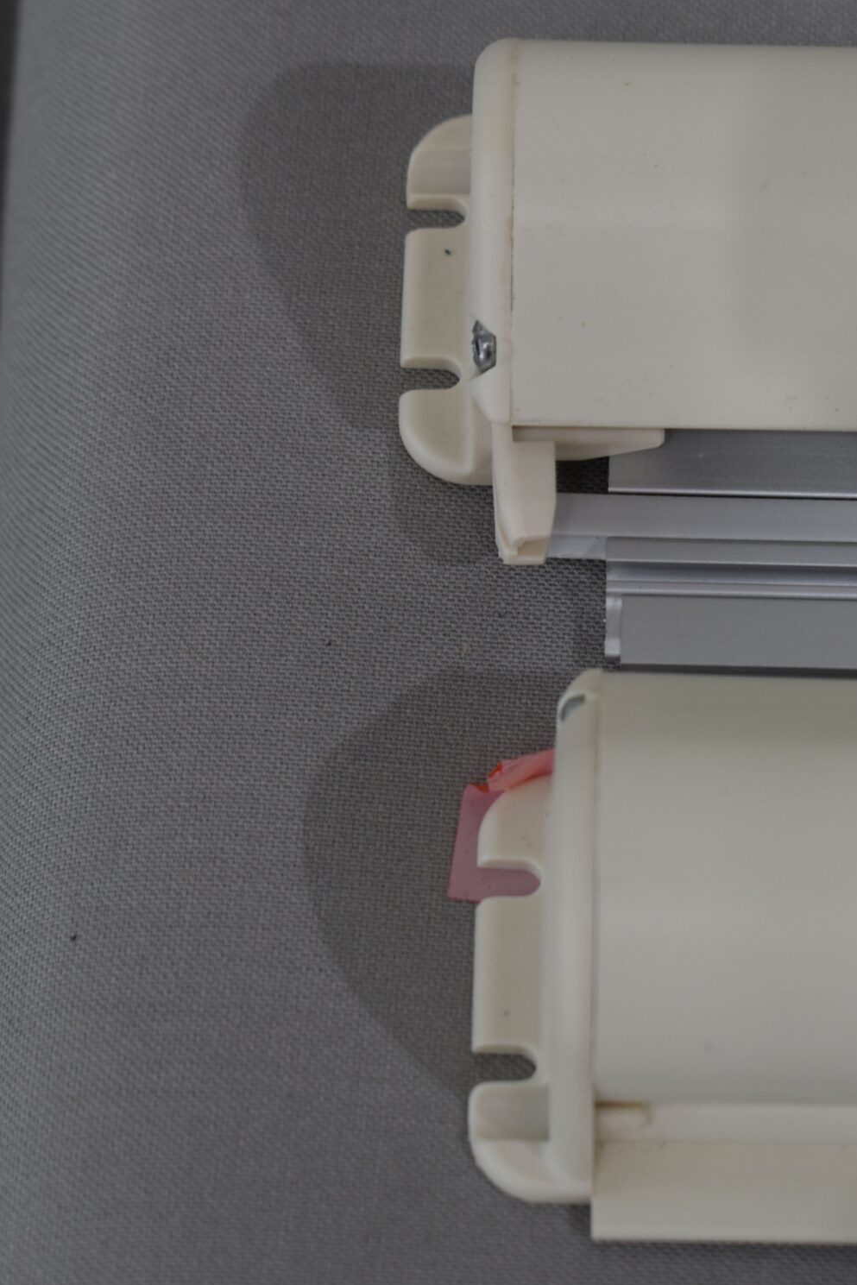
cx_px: 621
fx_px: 5064
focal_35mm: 142
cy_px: 653
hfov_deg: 9.7
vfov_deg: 14.5
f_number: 5.6
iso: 280
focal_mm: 55
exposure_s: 1/125
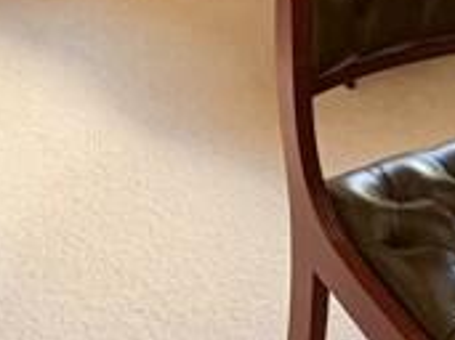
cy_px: -252
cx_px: 64
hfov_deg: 22.8
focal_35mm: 84
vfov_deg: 15.4
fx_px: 1103
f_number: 2.2
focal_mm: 2.22
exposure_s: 1/60
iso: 500
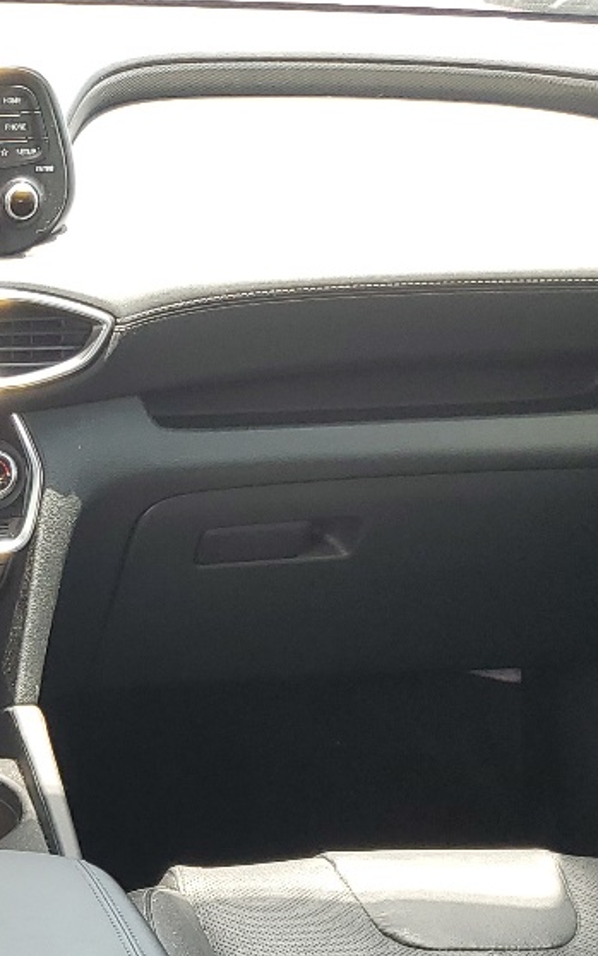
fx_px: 2059
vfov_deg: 24.9
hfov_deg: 15.7
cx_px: -176
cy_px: 965
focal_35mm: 79
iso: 50
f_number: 1.5
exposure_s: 1/196
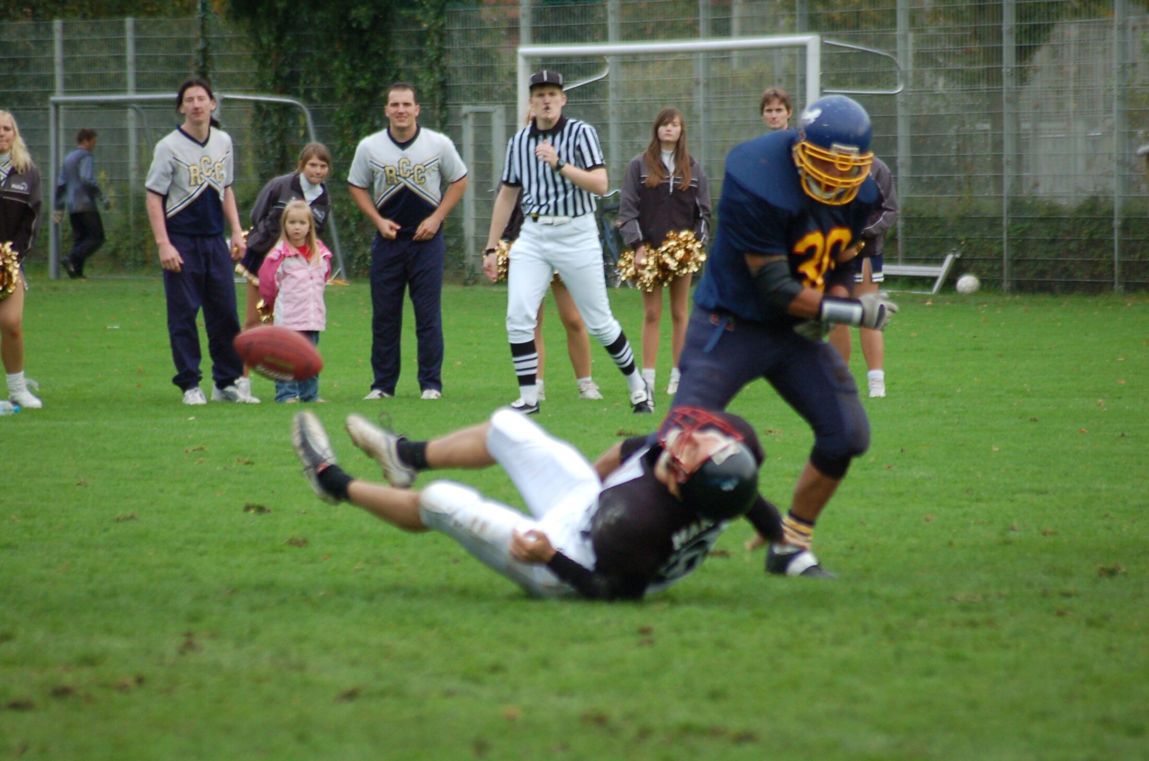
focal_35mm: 330
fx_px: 10513
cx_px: 574
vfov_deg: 4.1
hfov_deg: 6.3
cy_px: 380
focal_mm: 220
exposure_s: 1/400
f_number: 5.3
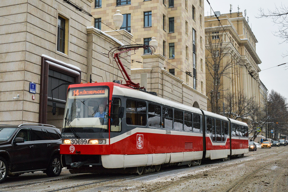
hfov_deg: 41.1
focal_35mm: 48
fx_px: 384
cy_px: 96
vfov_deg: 28.1
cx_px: 144
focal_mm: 32
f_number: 6.3
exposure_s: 1/400
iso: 800
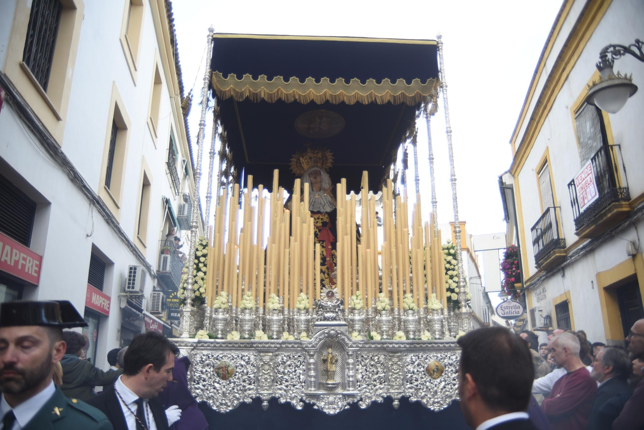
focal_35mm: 29
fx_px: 519
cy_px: 215
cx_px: 322
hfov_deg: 63.6
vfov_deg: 45.0
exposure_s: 1/100
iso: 100
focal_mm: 29
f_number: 3.5
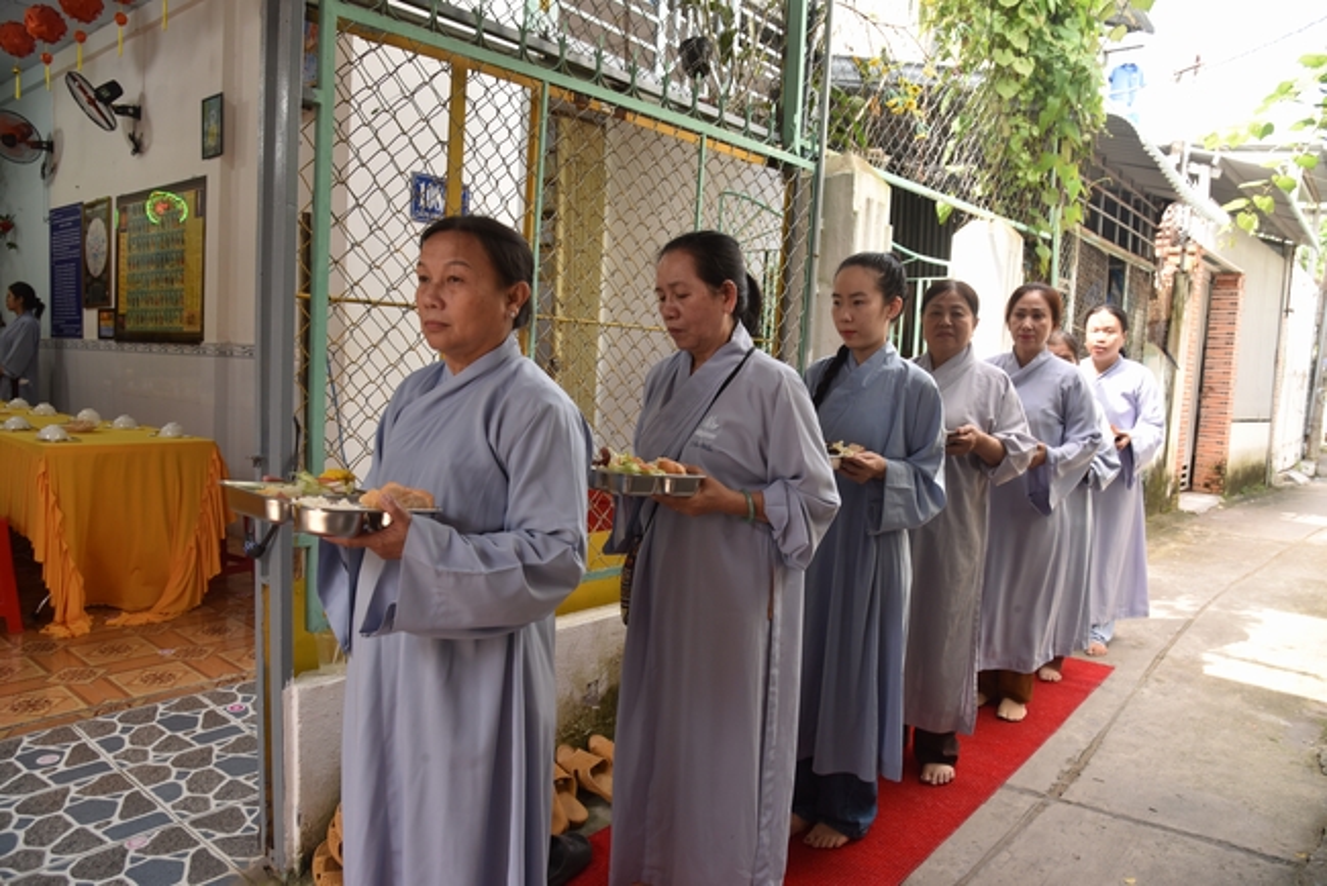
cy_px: 443
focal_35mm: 24
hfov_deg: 73.7
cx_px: 664
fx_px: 885
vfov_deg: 53.2
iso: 400
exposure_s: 1/125
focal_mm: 24
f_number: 5.6
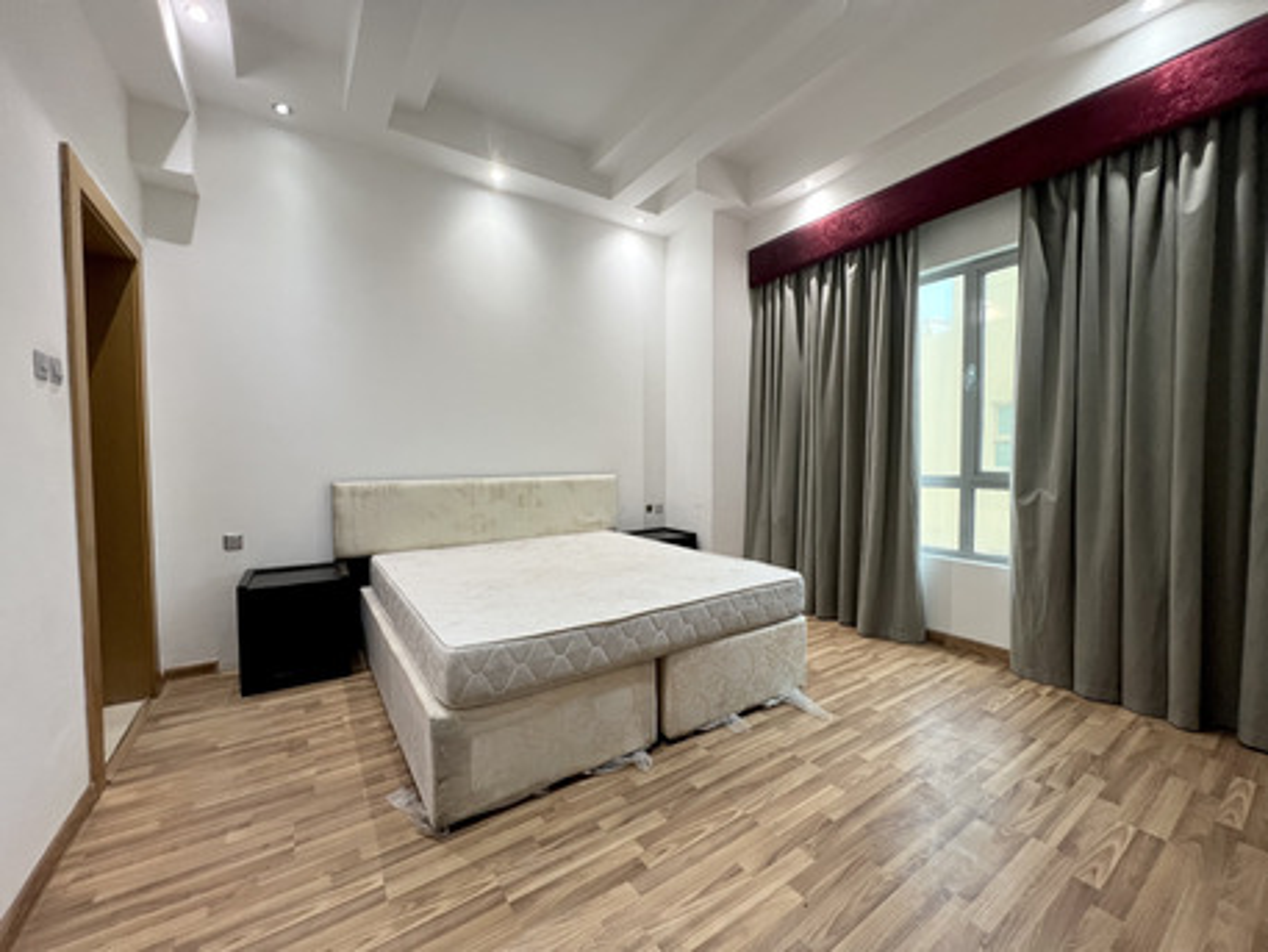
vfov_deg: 89.9
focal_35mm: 13
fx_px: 476
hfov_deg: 106.2
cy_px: 476
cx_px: 634
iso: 160
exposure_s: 1/100
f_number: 1.8
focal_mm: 1.57
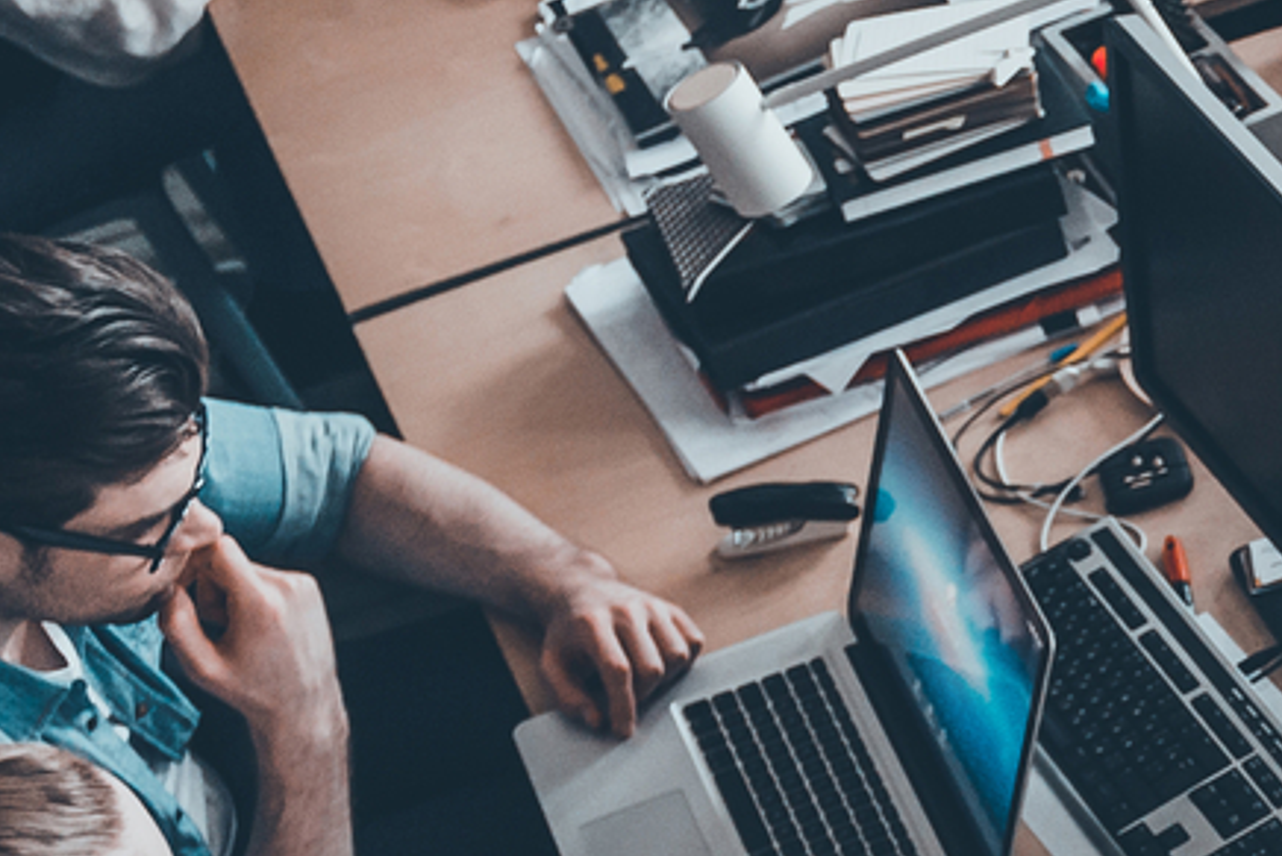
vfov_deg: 12.4
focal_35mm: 110
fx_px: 3918
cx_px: 2470
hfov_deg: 15.4
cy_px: 793
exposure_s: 1/80
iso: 800
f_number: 2.8
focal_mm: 24
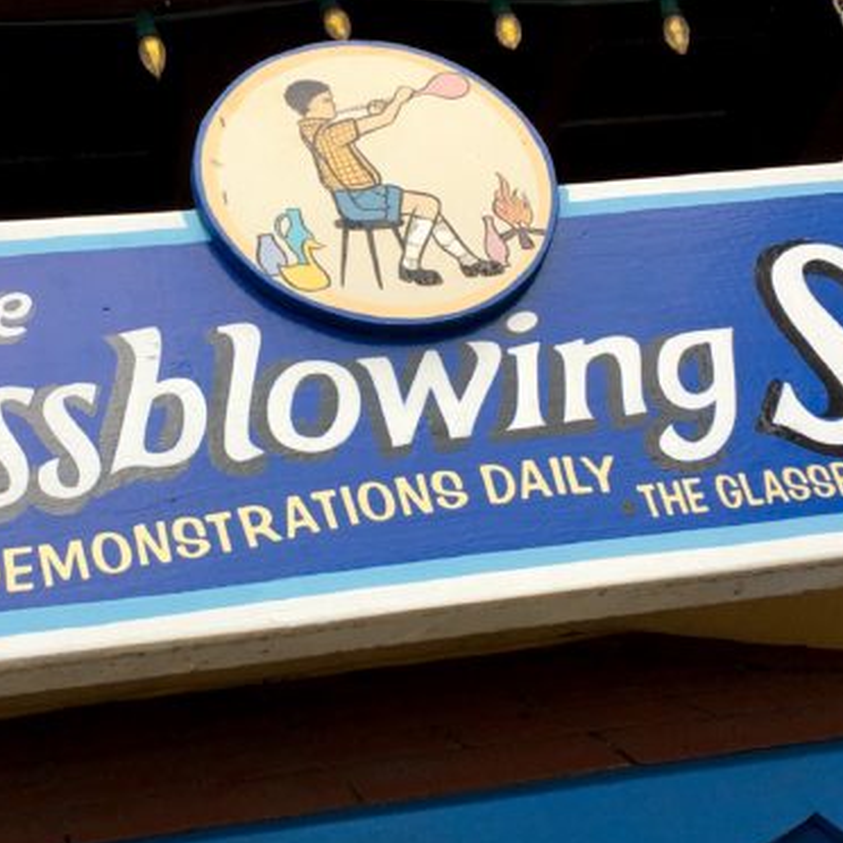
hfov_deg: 28.5
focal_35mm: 60
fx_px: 1653
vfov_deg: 28.6
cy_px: 359
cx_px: 306
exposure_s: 1/610
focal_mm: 4.15
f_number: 2.2
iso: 25
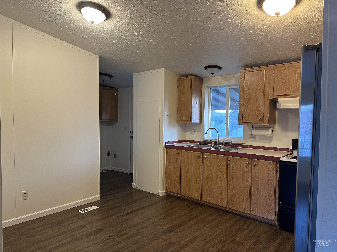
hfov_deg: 71.6
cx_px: 168
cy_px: 126
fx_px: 234
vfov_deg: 56.8
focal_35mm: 24
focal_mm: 6.86
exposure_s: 1/60
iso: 200
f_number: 1.78
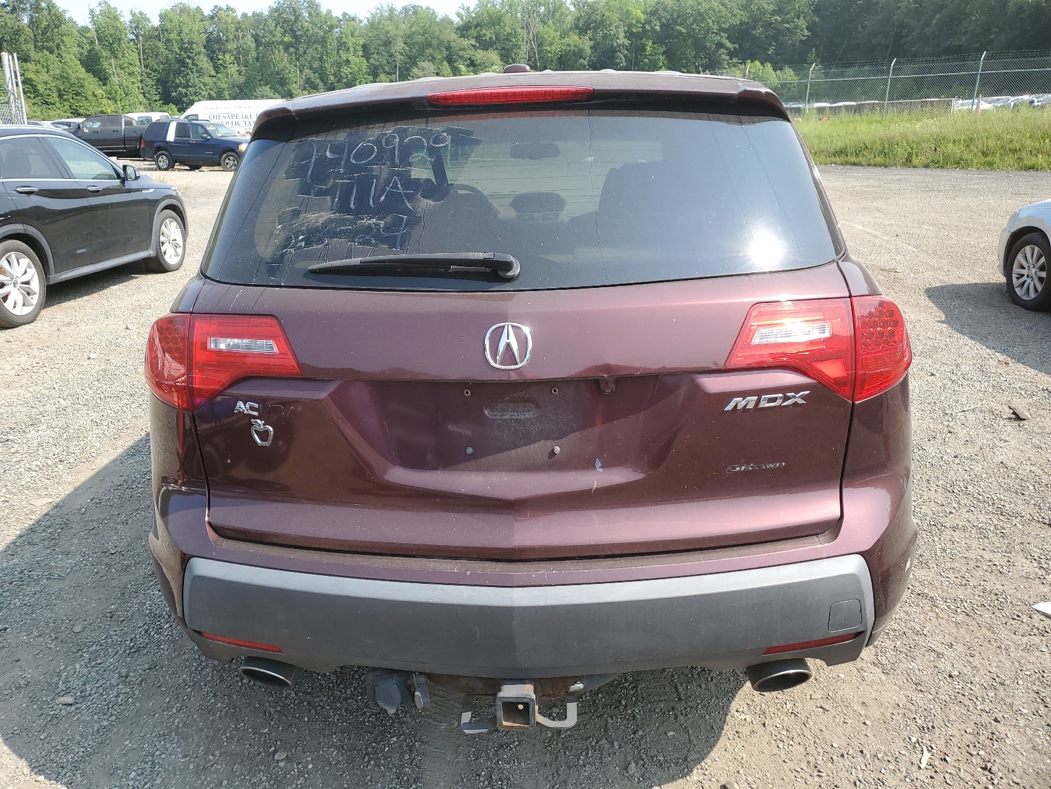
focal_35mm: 26
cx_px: 526
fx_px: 789
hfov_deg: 67.3
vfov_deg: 53.1
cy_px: 394
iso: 50
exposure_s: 1/1111
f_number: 1.5
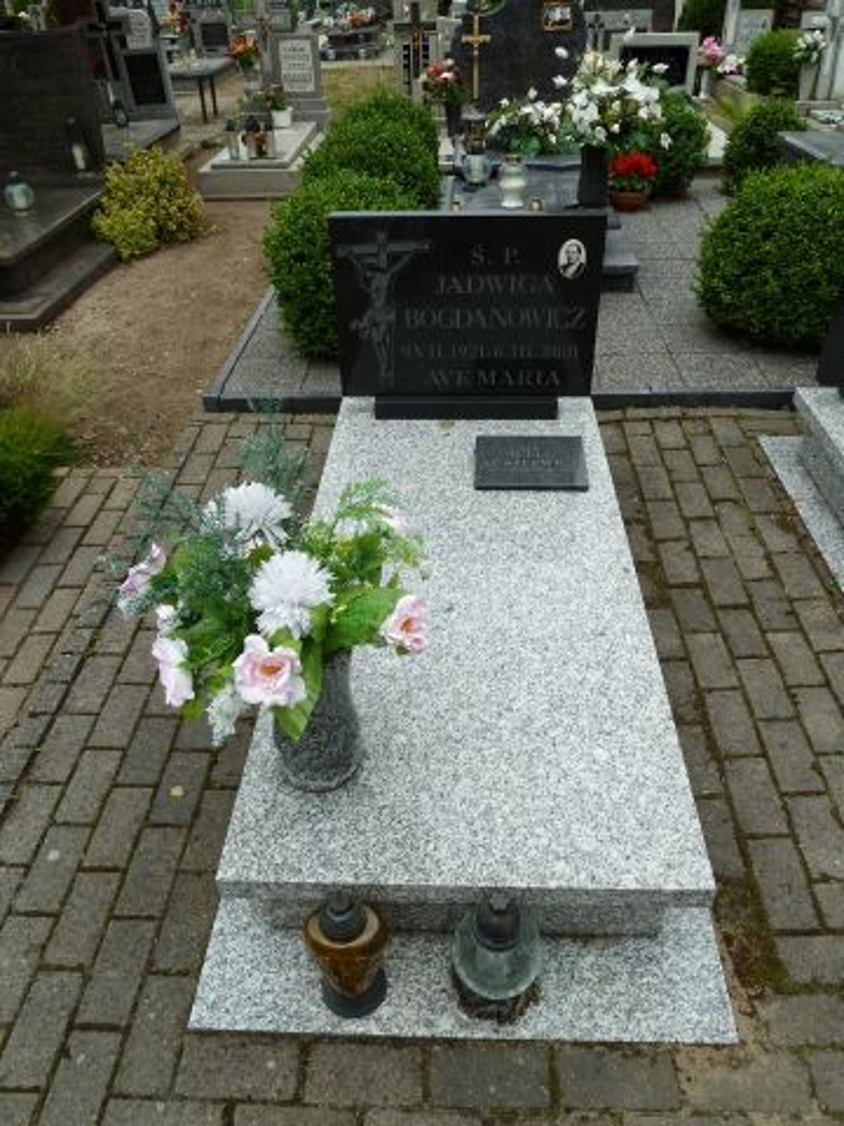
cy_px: 563
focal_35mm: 25
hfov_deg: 54.9
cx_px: 422
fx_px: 813
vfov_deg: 69.4
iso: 80
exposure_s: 1/200
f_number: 4
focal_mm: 4.1
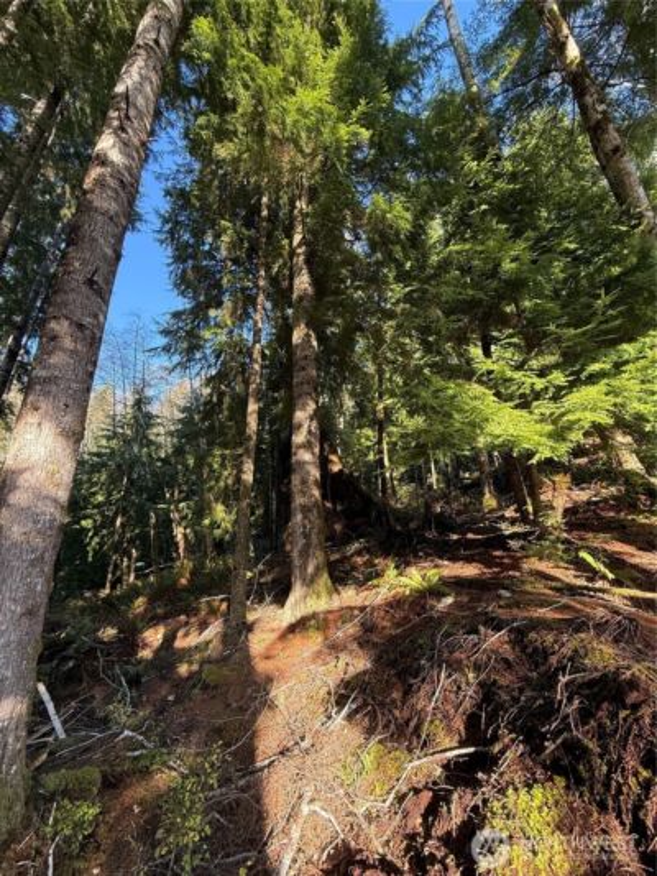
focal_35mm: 14
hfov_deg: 85.7
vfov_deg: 102.1
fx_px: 354
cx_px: 328
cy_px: 438
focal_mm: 2.22
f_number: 2.2
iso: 100
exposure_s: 1/99
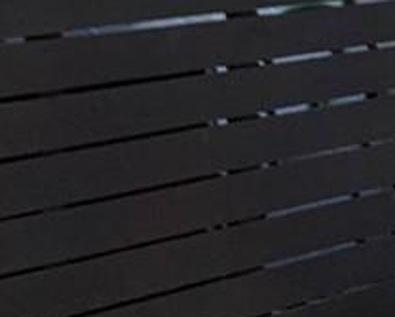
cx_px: 803
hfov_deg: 9.2
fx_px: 2283
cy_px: 68
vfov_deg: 7.9
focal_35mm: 195
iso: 25
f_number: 1.8
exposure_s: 1/244
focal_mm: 4.25
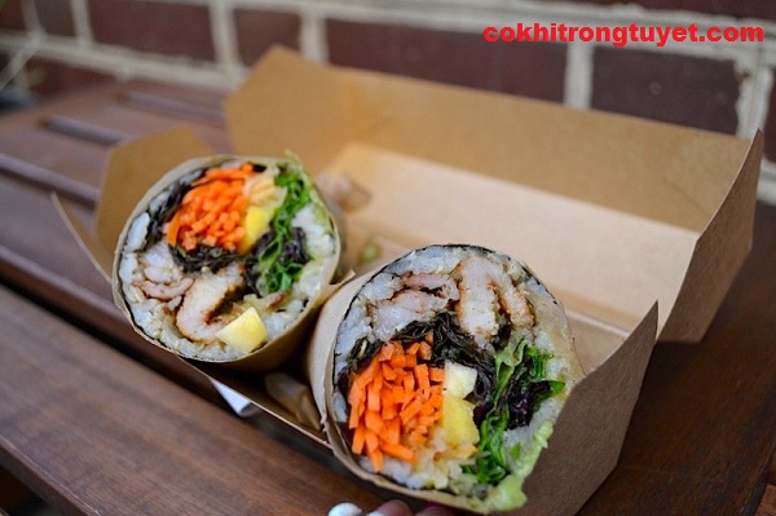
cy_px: 258
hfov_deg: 53.2
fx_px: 775
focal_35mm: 36
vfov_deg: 36.8
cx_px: 388
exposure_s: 1/60
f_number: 4
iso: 450
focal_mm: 24
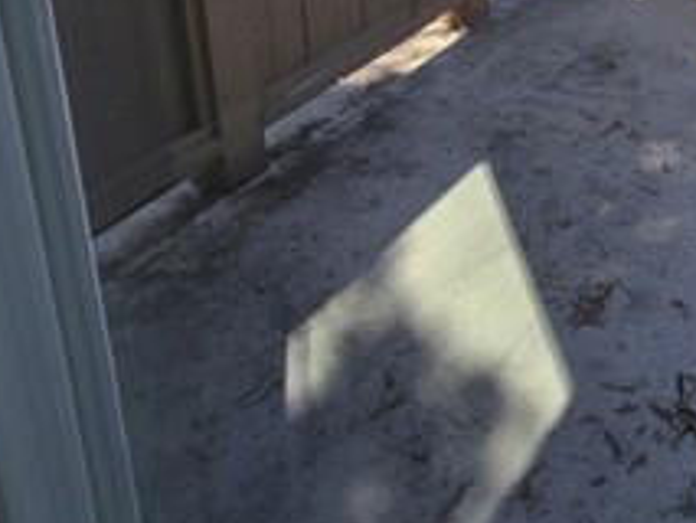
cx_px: 631
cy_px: -88
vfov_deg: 31.5
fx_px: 785
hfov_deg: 43.6
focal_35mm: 39
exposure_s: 1/315
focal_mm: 2.2
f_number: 2.2
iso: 50
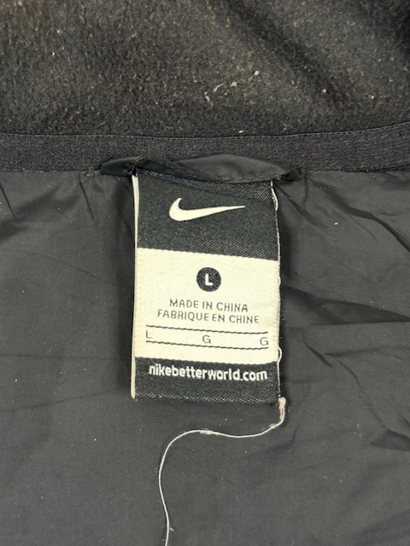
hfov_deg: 30.3
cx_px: 205
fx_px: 758
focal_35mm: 48
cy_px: 273
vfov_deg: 39.7
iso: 125
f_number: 1.78
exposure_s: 1/50
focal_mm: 6.76
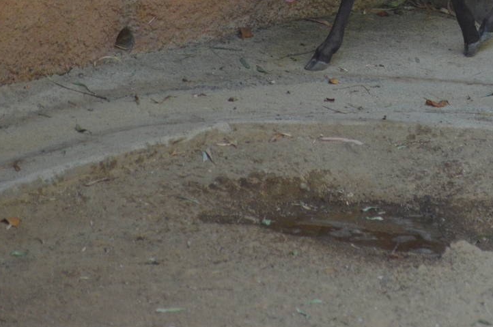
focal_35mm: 731
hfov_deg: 2.8
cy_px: -22
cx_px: 518
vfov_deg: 1.9
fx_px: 9995
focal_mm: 220
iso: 1800
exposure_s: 1/500
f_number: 4.8
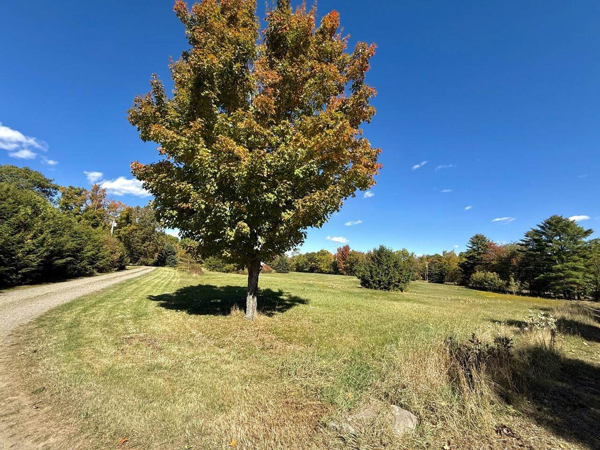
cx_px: 300
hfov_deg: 102.1
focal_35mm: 14
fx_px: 243
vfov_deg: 85.7
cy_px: 225
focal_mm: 2.22
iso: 50
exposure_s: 1/1399
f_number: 2.2
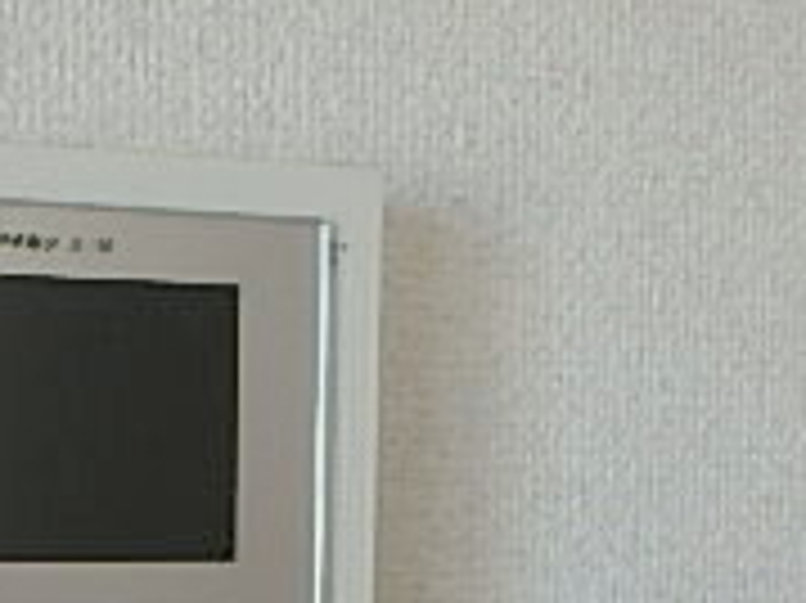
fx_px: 1745
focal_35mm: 75
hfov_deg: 24.7
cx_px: -14
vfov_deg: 18.8
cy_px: 675
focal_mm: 3.7
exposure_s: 1/60
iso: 160
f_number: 3.5
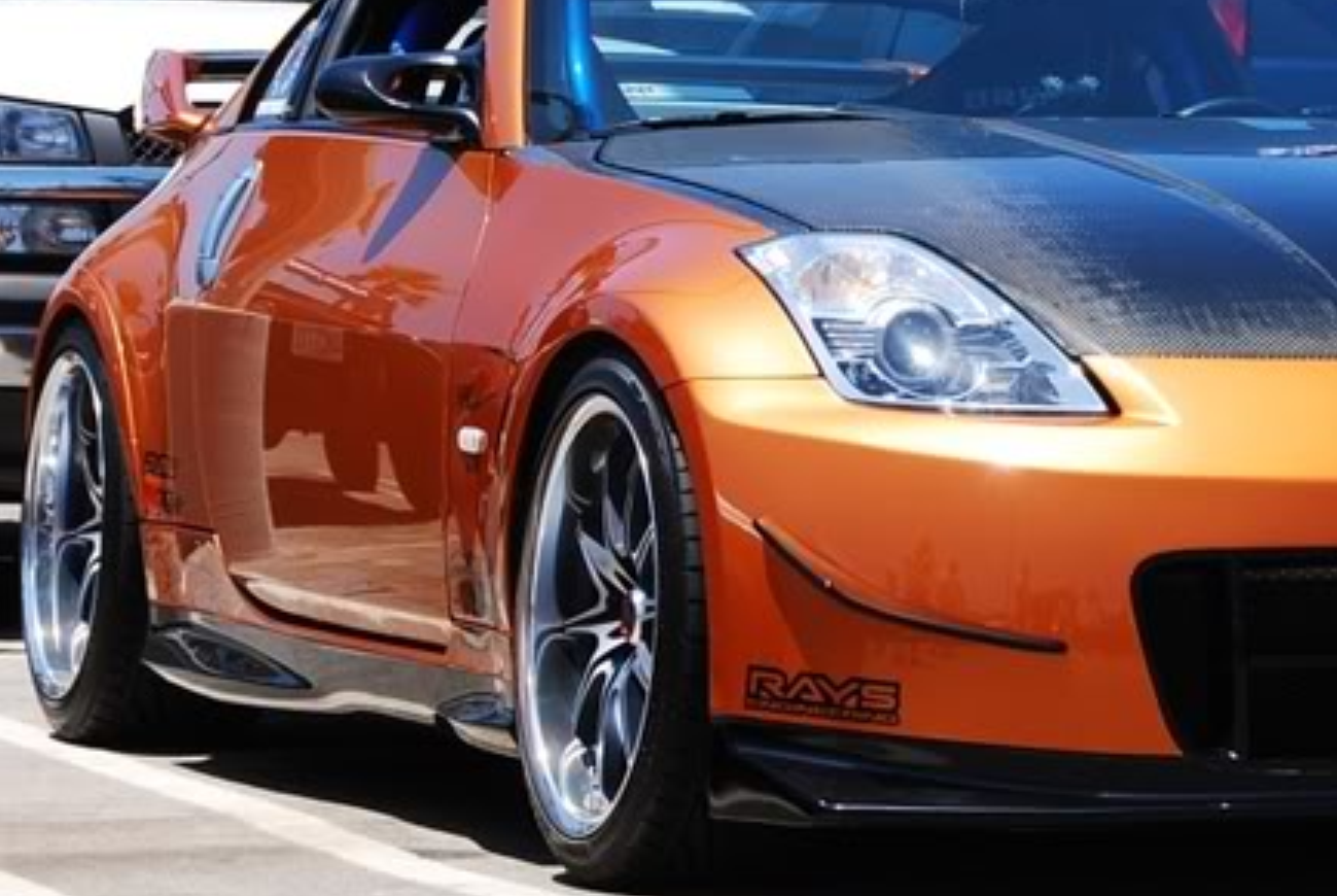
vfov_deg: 7.1
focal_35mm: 194
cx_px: 1158
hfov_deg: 10.5
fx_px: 7215
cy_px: 314
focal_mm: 70
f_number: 10
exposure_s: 1/125
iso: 100
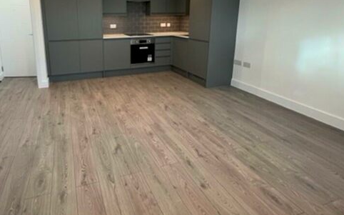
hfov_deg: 82.9
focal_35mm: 20
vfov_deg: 57.1
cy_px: 58
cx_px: 123
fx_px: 187
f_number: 1.8
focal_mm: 1.57
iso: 160
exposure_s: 1/100
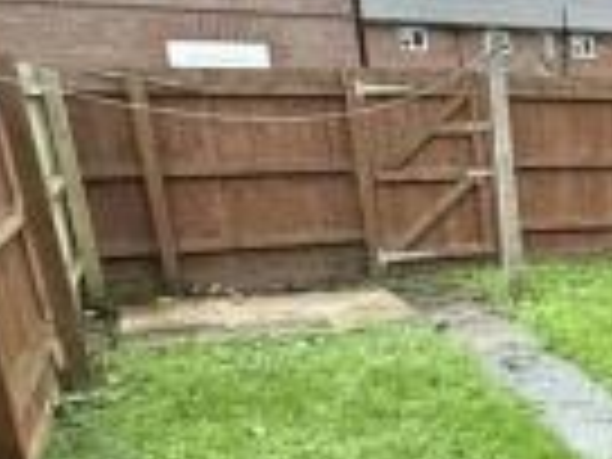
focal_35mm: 60
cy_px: 403
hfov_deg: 24.1
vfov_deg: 23.8
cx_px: 956
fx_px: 1061
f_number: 2.2
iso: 400
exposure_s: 1/80
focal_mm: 2.22
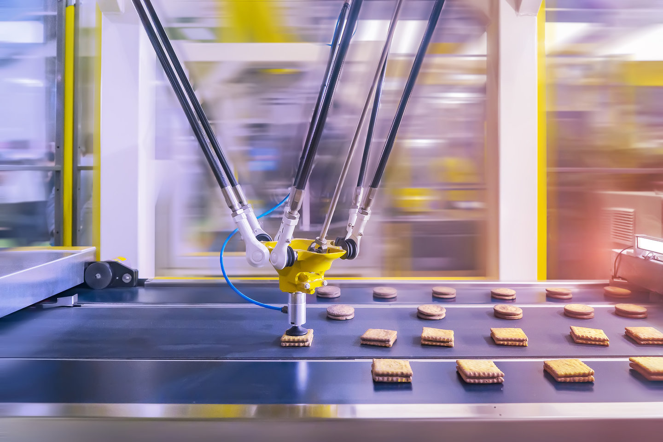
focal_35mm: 24
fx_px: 442
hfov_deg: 73.7
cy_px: 221
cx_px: 332
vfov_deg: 53.1
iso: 4000
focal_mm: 24
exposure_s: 1/800
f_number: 4
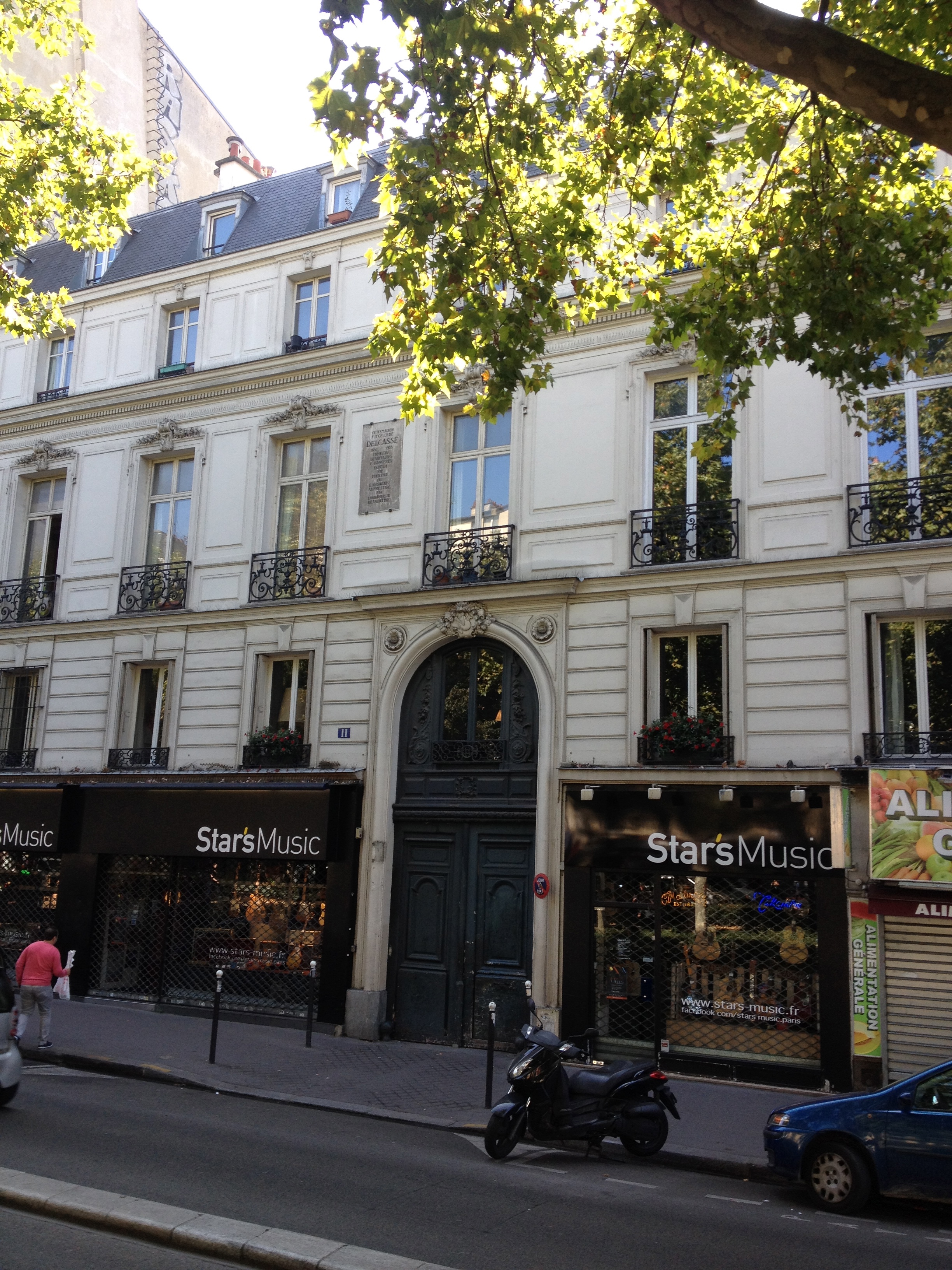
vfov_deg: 52.6
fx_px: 1283
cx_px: 476
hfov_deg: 40.7
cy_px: 635
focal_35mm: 35
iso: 50
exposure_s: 1/196
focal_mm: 4.28
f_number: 2.4
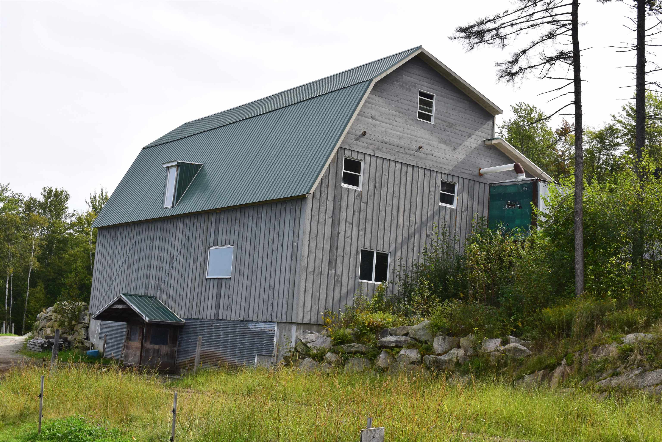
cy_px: 221
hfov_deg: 42.3
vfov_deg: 28.9
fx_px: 855
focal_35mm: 46
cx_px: 331
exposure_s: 1/500
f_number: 11
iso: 400
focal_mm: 31
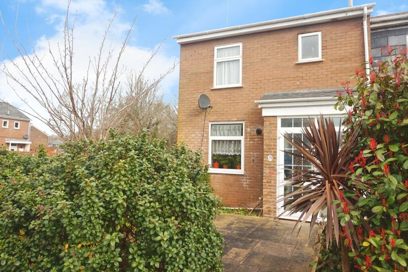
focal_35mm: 24
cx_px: 204
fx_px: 272
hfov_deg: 73.8
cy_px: 136
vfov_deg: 53.1
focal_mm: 16
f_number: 10
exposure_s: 1/80
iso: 100
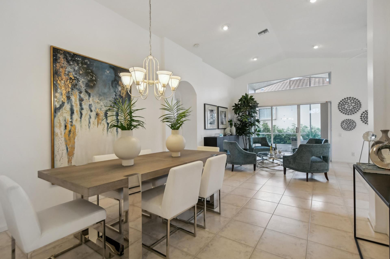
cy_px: 127
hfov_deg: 96.8
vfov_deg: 73.7
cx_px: 198
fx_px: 173
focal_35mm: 16
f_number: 9
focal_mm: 10
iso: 1000
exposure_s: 1/60
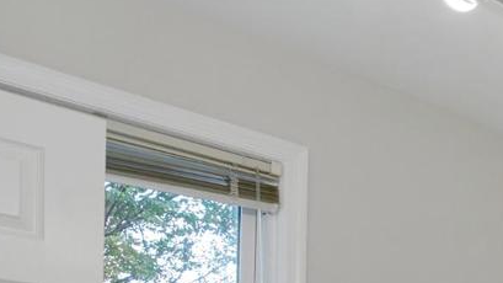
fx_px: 787
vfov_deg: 17.5
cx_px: 793
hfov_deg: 25.0
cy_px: 468
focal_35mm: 59
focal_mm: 16
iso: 1250
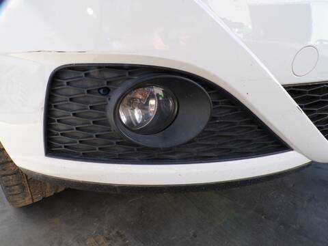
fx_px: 227
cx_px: 164
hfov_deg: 71.6
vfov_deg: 56.8
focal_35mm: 24
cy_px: 123
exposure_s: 1/100
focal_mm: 4.3
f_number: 4.4
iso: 100
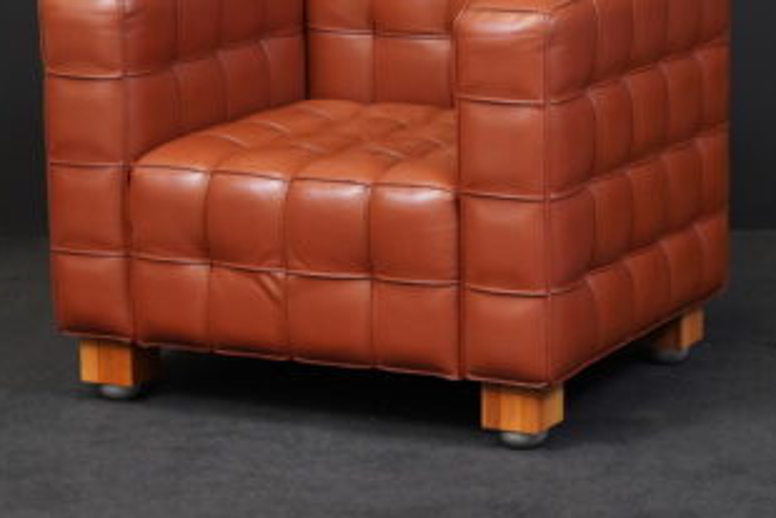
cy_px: 140
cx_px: 380
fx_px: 3127
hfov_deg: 14.1
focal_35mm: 145
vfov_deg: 9.5
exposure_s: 1/250
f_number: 7.1
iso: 5000
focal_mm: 75
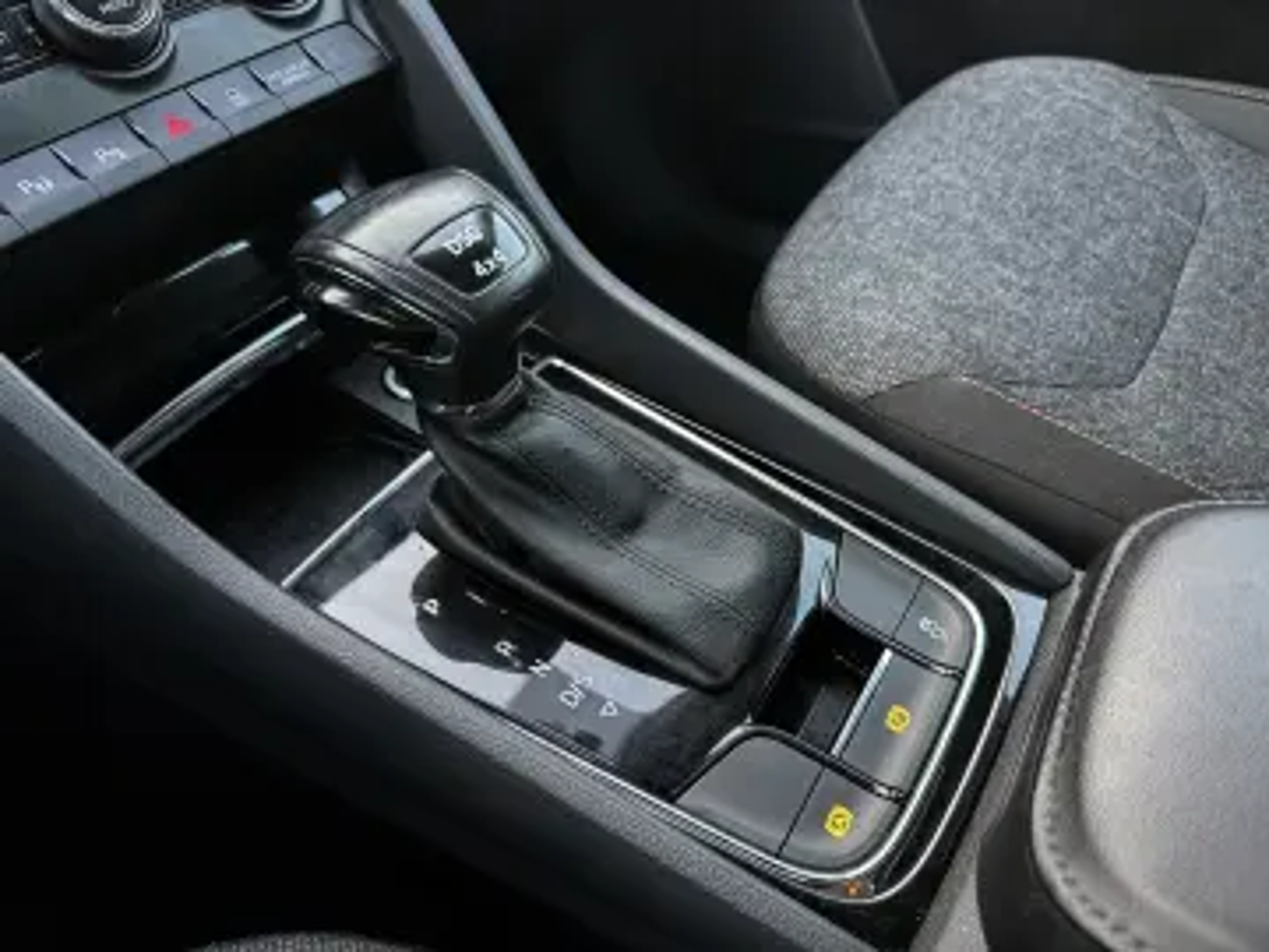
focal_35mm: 24
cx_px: 634
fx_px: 880
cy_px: 476
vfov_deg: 56.8
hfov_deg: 71.6
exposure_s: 1/60
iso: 400
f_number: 1.78
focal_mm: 6.76
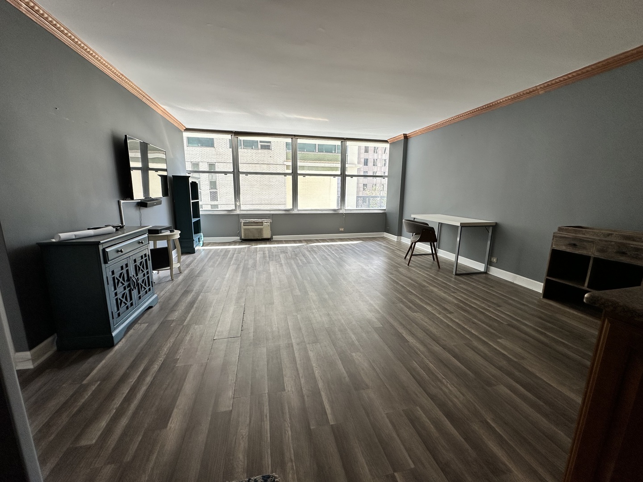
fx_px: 260
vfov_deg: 85.7
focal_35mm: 14
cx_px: 322
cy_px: 241
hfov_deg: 102.1
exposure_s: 1/164
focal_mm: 2.22
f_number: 2.2
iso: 40
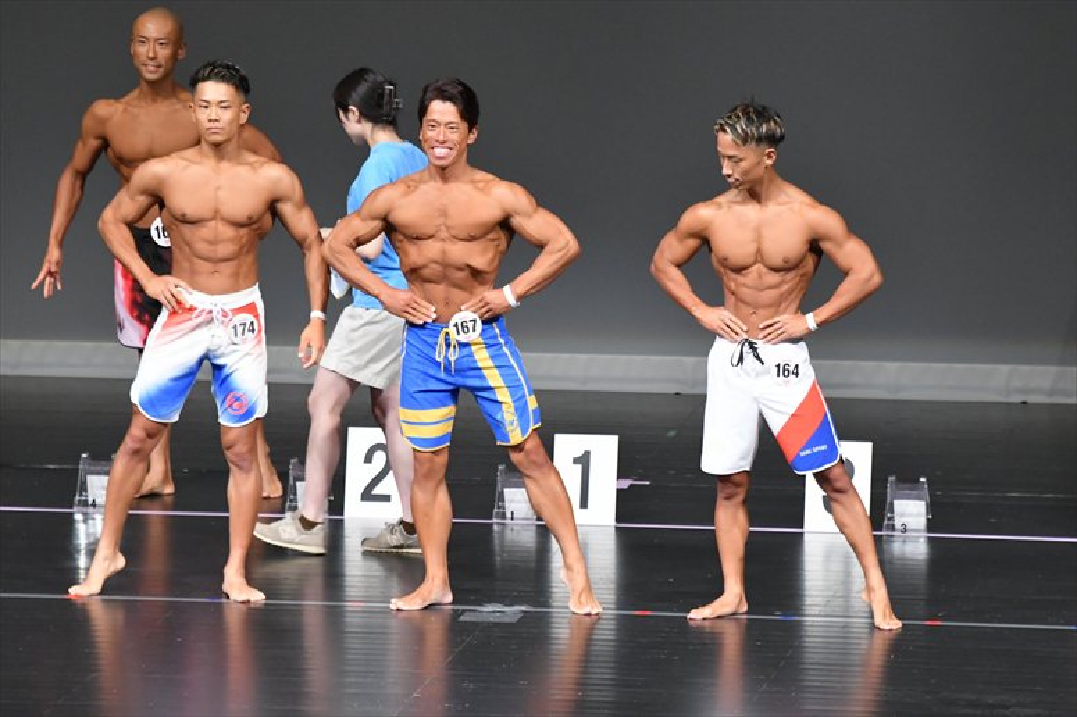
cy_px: 358
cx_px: 538
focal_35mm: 315
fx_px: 9419
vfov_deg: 4.4
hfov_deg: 6.5
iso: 5000
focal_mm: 210
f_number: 5.6
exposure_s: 1/400
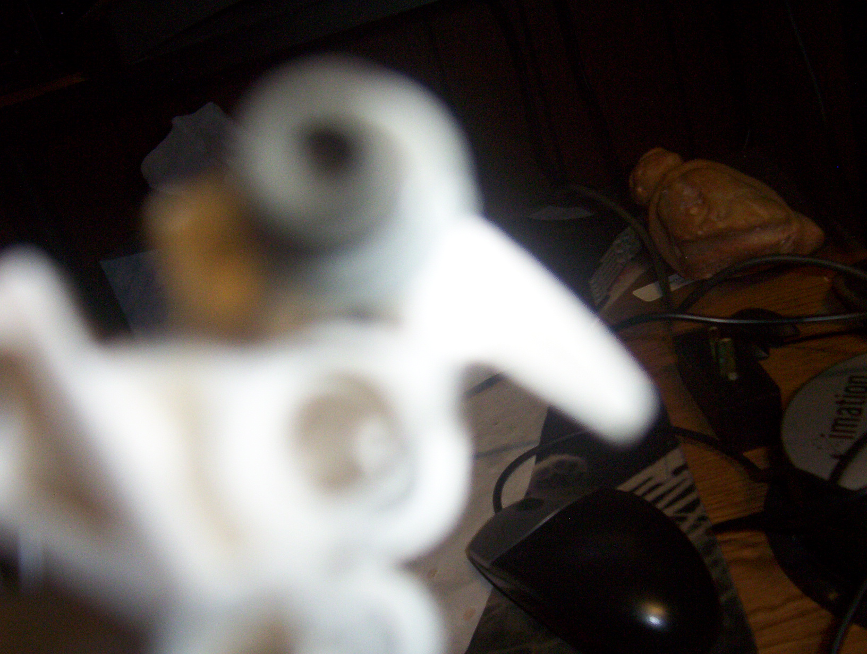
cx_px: 434
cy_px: 327
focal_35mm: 36
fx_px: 904
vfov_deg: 39.8
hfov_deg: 51.2
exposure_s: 1/30
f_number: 2.76
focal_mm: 5.54
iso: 140
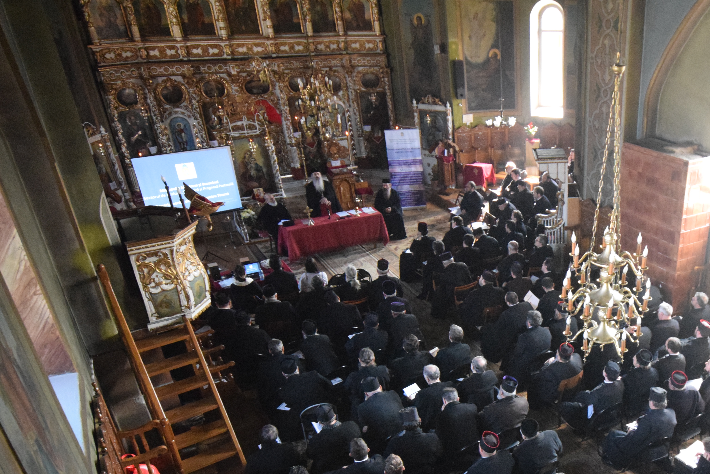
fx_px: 592
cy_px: 321
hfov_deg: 59.1
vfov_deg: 42.9
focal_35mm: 30
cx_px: 520
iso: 5000
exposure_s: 1/80
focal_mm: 12
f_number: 5.6
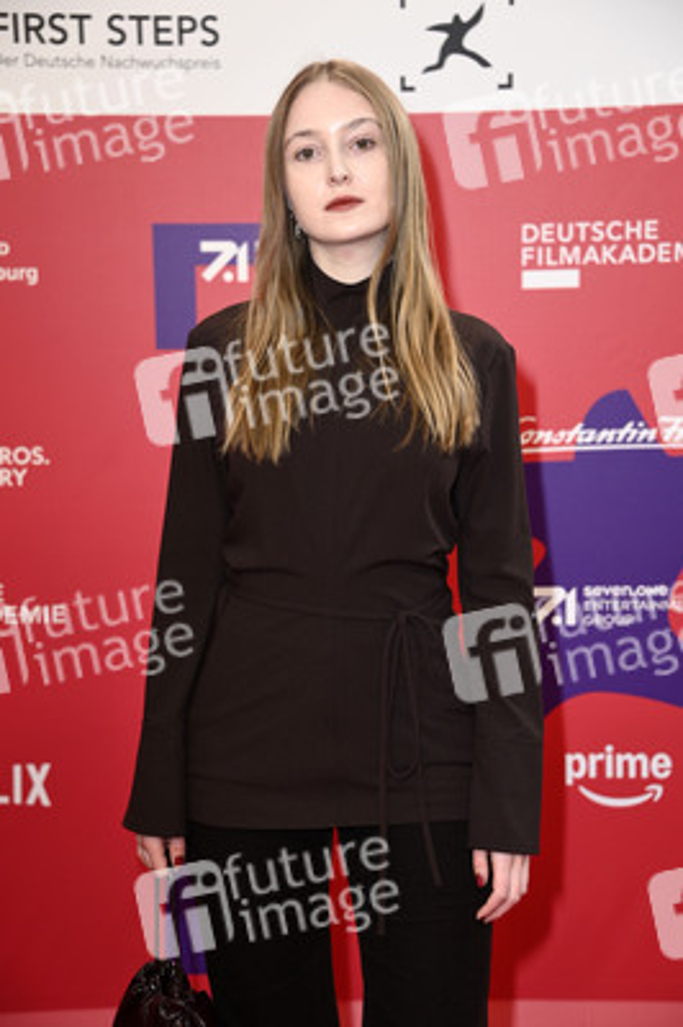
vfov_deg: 23.9
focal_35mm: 85
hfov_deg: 16.0
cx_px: 342
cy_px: 514
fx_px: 2423
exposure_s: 1/250
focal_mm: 85
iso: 500
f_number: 5.6
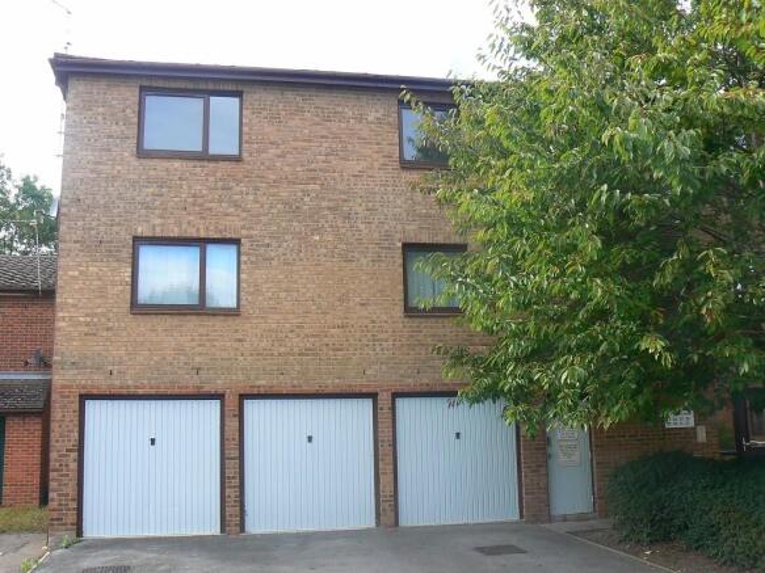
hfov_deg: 51.4
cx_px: 382
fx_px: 795
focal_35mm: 36
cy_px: 286
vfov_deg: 39.6
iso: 80
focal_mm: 6
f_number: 5.6
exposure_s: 1/100
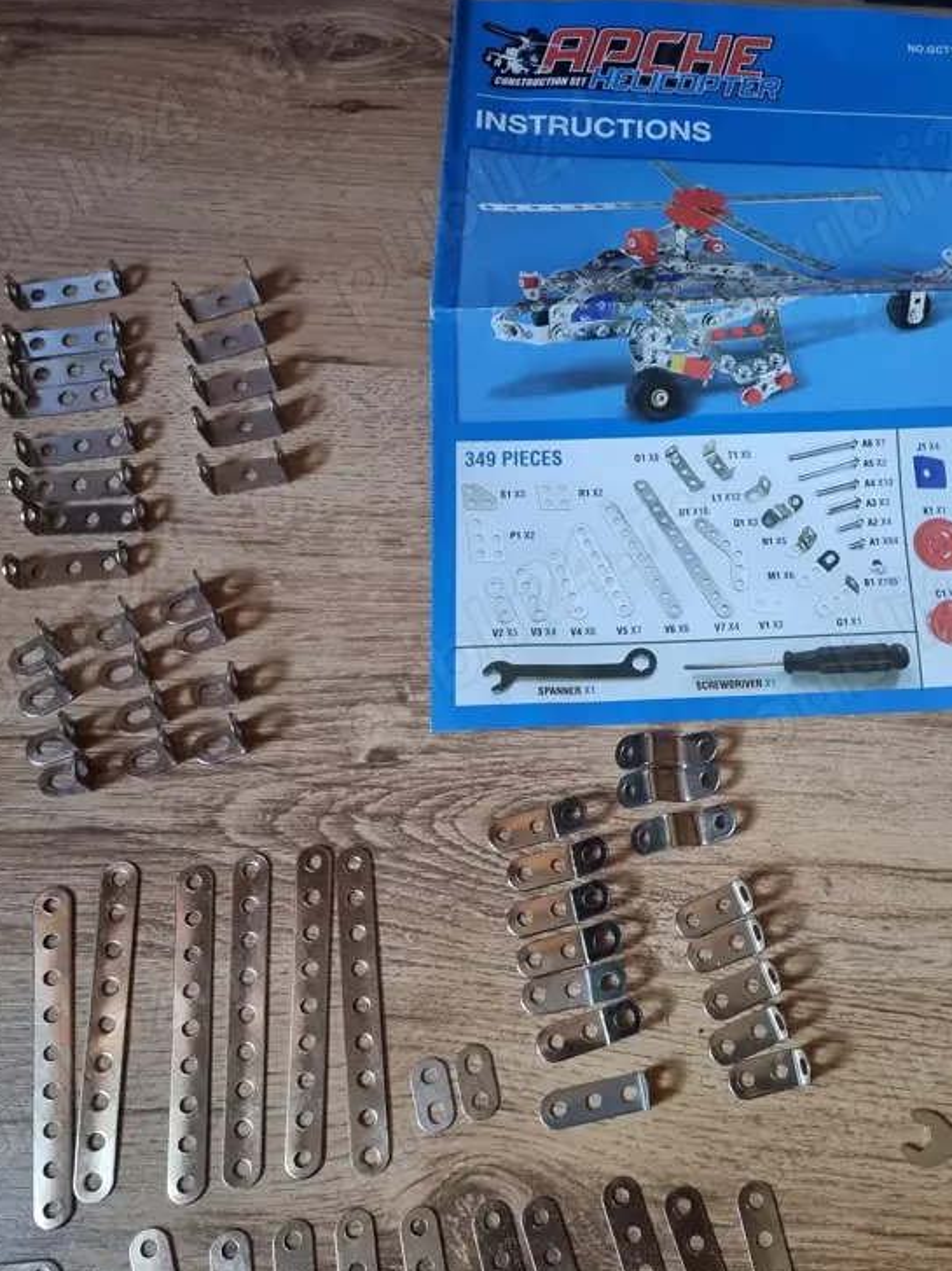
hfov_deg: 41.6
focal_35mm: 33
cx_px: 721
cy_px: 647
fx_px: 1210
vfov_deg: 55.4
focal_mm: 6.7
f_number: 1.8
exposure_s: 1/40
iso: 320
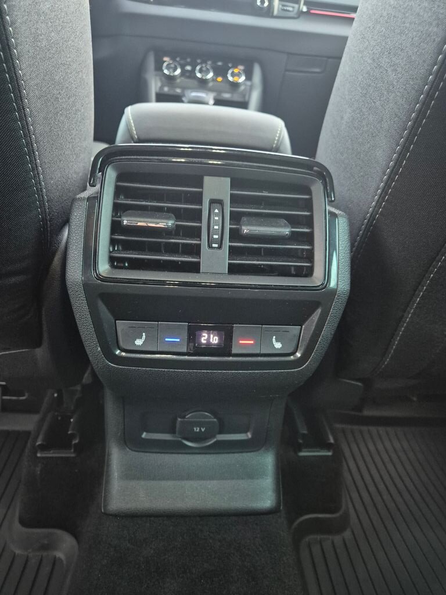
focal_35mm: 23
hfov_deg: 58.9
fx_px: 395
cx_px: 223
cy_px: 298
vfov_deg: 73.9
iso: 1600
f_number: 1.8
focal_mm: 5.4
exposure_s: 1/25
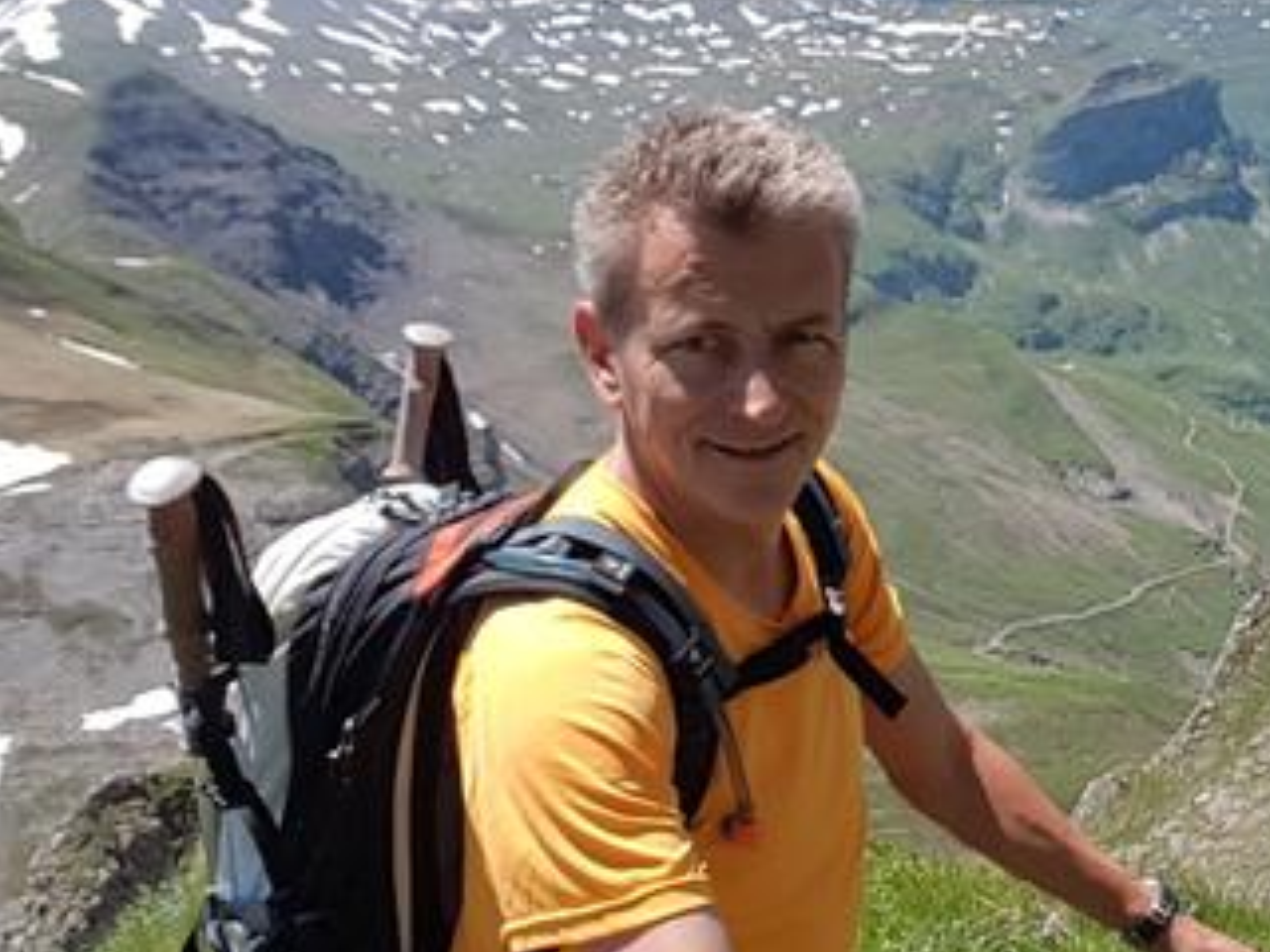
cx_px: 1068
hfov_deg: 42.2
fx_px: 1541
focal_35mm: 42
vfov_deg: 34.3
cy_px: 460
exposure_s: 1/1684
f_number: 1.7
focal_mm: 2.1
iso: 50
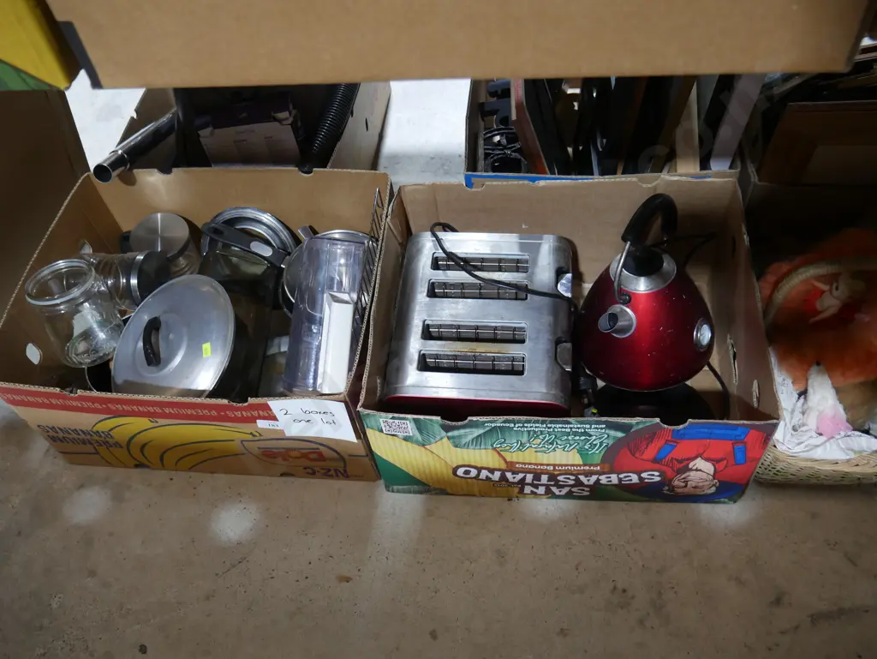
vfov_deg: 46.8
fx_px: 760
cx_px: 438
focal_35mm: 30
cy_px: 330
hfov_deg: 59.9
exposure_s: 1/60
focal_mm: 15
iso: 640
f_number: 3.6
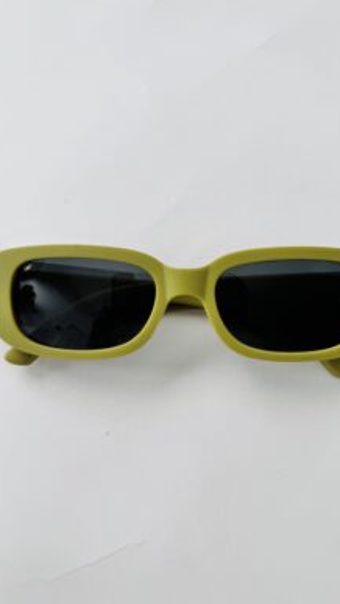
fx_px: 432
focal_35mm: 27
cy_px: 306
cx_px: 186
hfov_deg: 42.9
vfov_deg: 69.8
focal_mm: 6.76
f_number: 1.78
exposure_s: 1/121
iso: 64
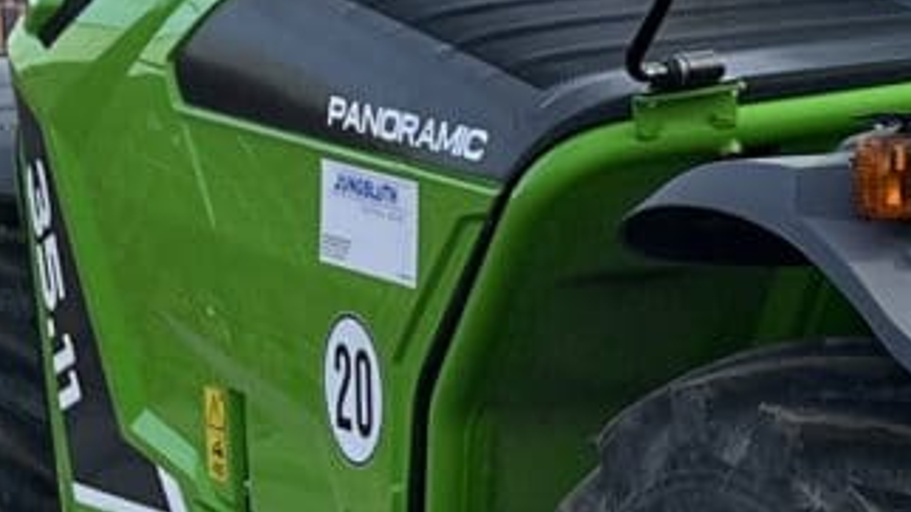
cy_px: 741
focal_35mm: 180
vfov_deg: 6.7
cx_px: 1822
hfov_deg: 10.9
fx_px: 4347
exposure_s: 1/1477
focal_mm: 5.1
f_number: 1.6
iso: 50
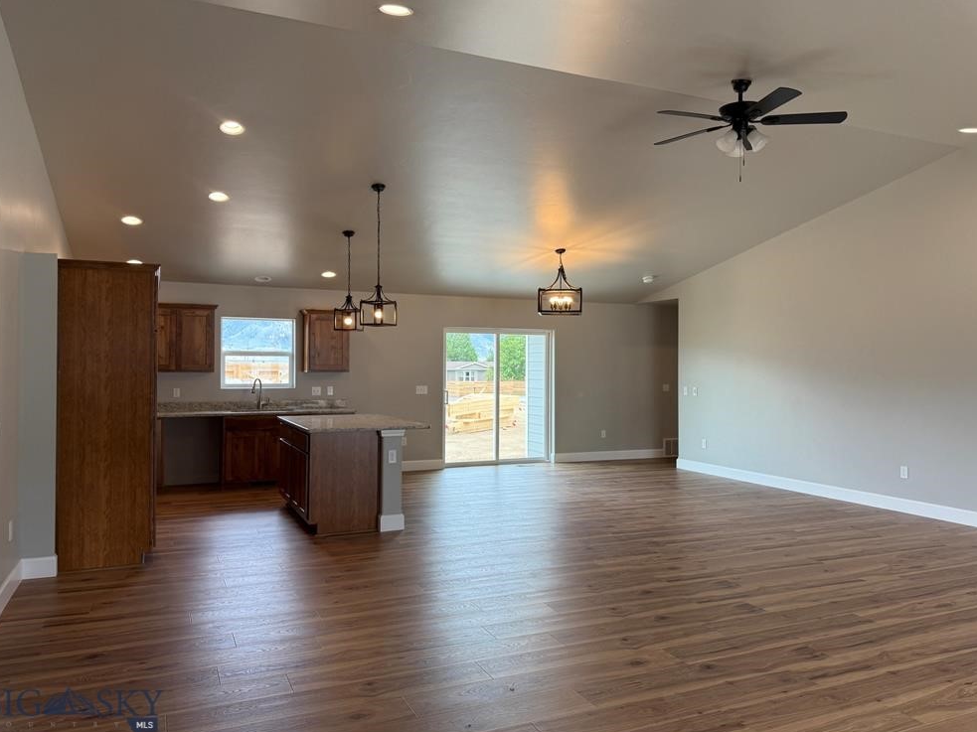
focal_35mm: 25
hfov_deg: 69.4
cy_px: 365
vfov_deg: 54.9
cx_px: 479
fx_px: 706
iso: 100
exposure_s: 1/165
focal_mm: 6.76
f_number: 1.78
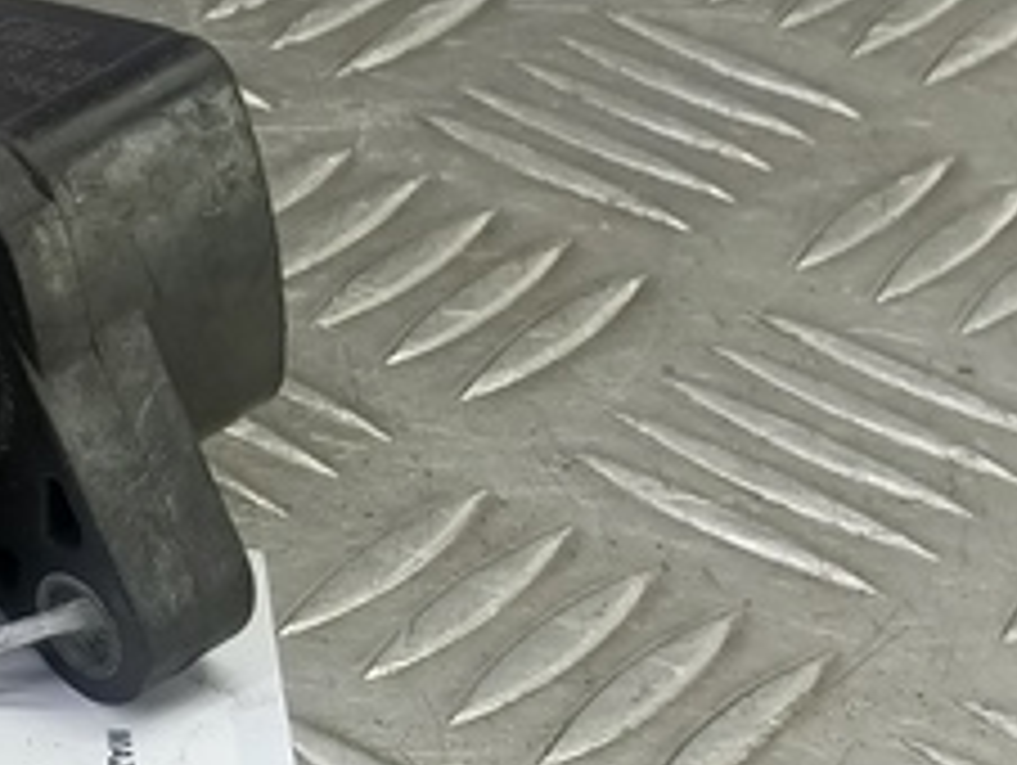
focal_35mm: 104
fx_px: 3059
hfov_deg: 17.3
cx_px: -450
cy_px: 526
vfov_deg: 14.2
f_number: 1.6
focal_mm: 4.11
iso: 130
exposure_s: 1/50
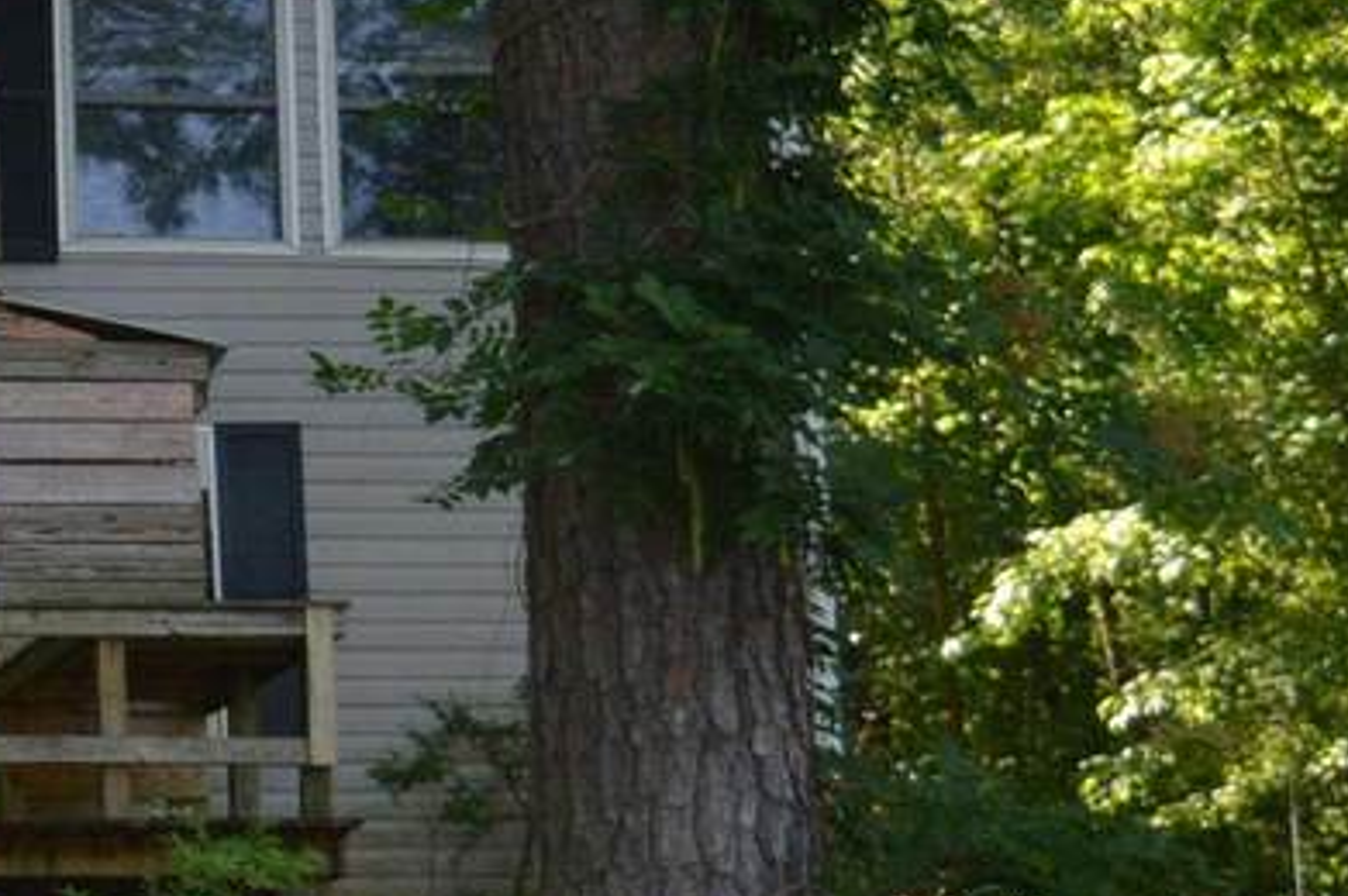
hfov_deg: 12.7
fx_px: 5874
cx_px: -434
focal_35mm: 157
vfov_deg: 8.7
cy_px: 260
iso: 100
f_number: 4.5
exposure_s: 1/125
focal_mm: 32
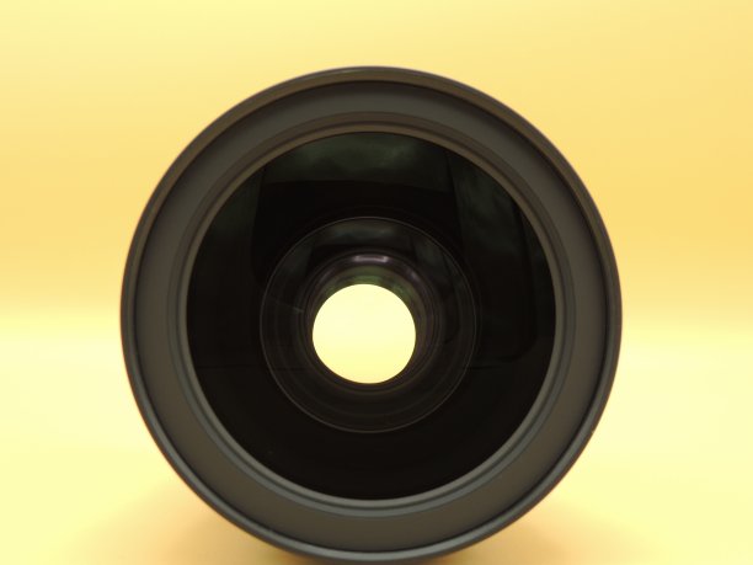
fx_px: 1022
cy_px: 282
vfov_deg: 30.9
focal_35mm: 47
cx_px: 376
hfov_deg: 40.4
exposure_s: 1/50
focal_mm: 8.3
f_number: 3.5
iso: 100
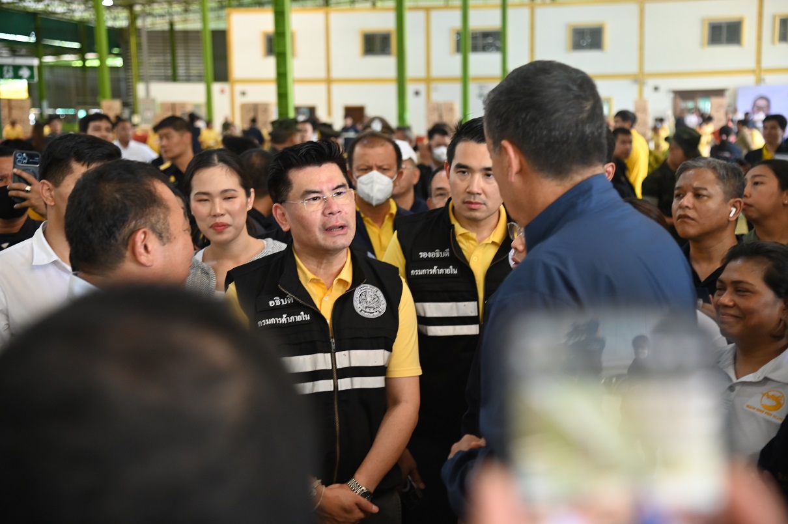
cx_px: 394
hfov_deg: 34.5
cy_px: 262
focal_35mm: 58
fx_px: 1269
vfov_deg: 23.3
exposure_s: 1/250
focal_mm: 58
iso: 2000
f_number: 4
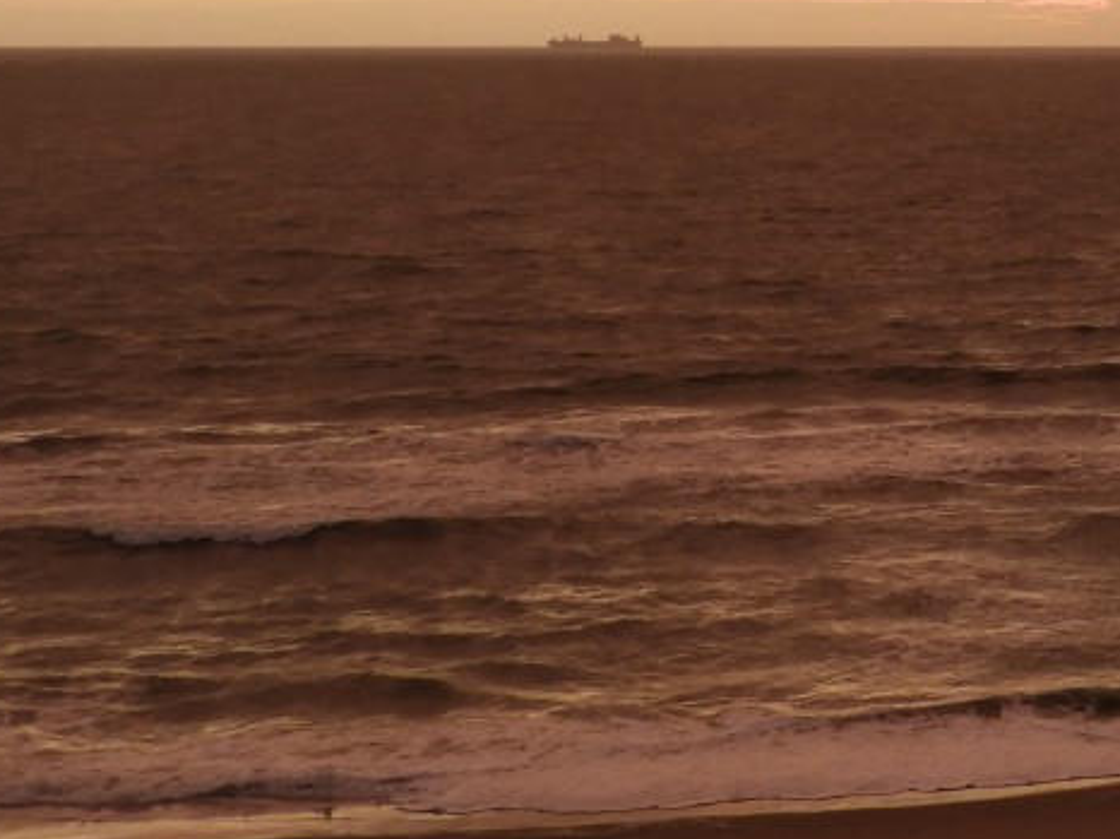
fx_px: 3299
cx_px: 1505
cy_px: -46
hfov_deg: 17.9
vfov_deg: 14.2
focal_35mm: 102
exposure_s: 1/30
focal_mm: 5.9
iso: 110
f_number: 3.6
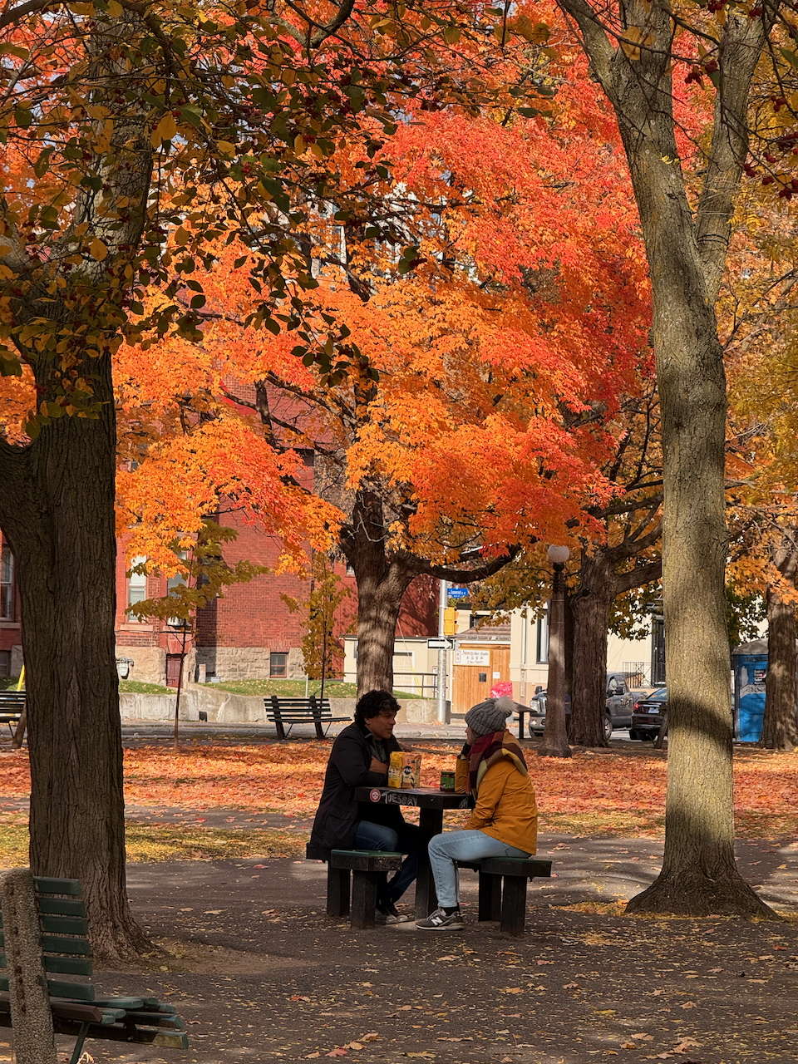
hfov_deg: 12.3
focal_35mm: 120
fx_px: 3688
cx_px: 399
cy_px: 532
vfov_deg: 16.4
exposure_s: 1/707
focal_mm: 15.66
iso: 50
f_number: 2.8
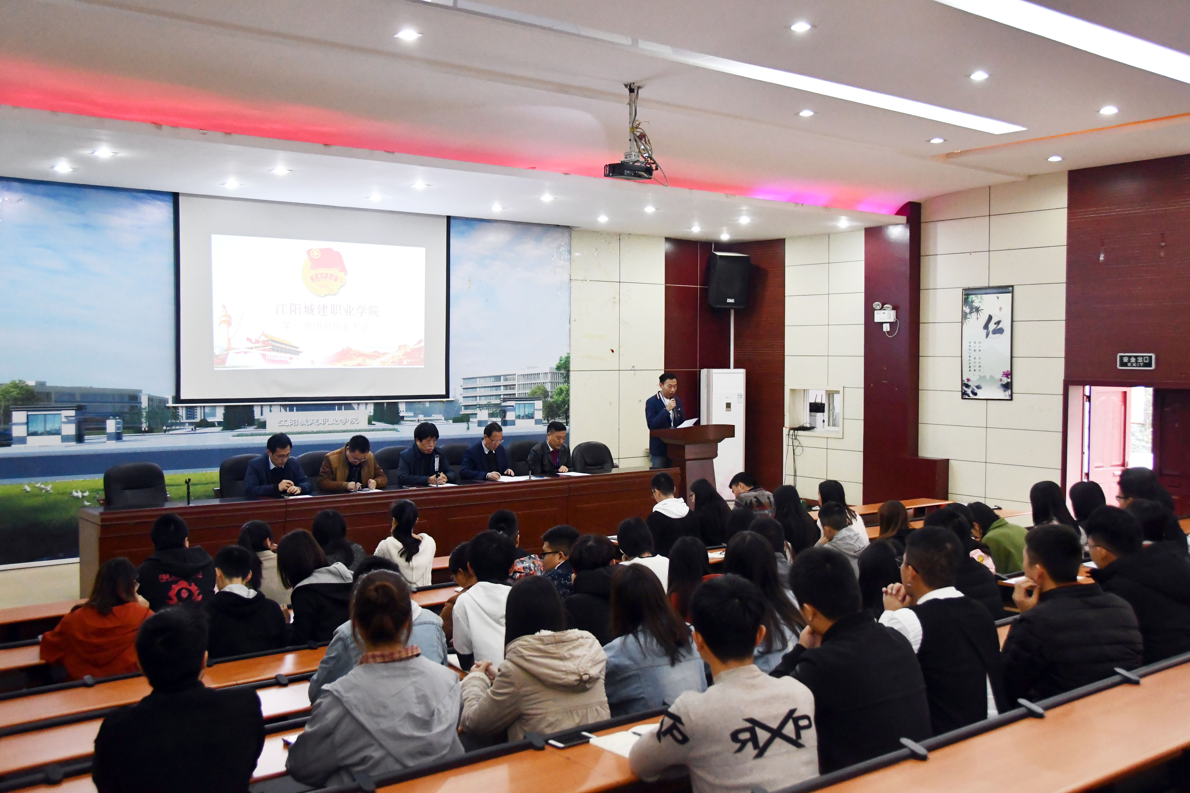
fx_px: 1091
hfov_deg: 57.2
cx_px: 595
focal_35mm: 33
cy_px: 396
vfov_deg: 40.0
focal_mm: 22
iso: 3200
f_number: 3.8
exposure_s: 1/100
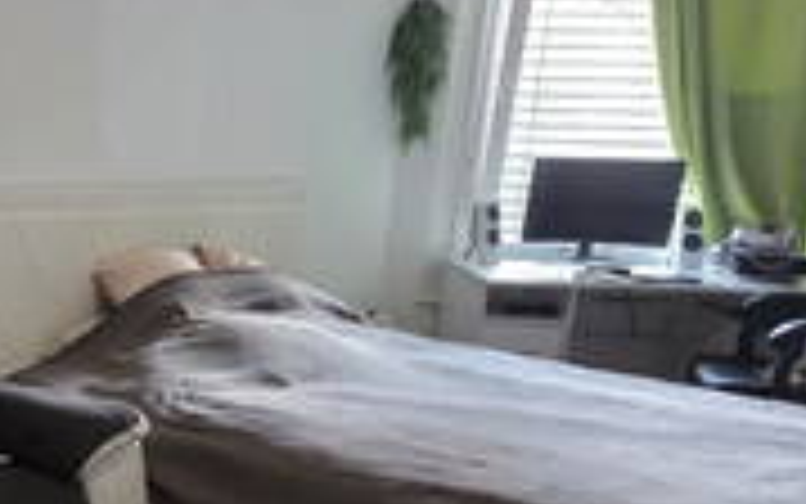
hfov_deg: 38.1
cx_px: 72
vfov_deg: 25.9
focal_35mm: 49
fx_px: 1077
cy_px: 405
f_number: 1.8
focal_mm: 5.4
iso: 1000
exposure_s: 1/100
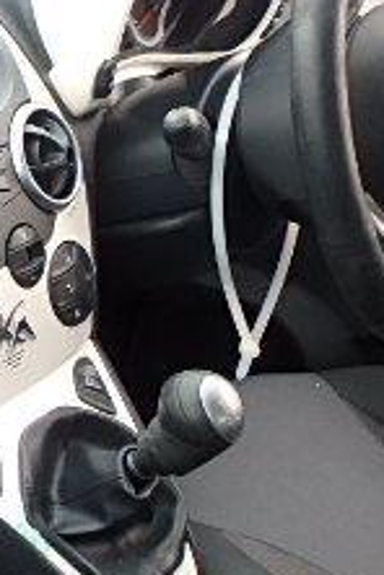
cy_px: 300
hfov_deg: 17.4
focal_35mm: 63
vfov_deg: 31.9
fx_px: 1008
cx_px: -314
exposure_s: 1/50
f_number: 3.5
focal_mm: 3.7
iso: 200
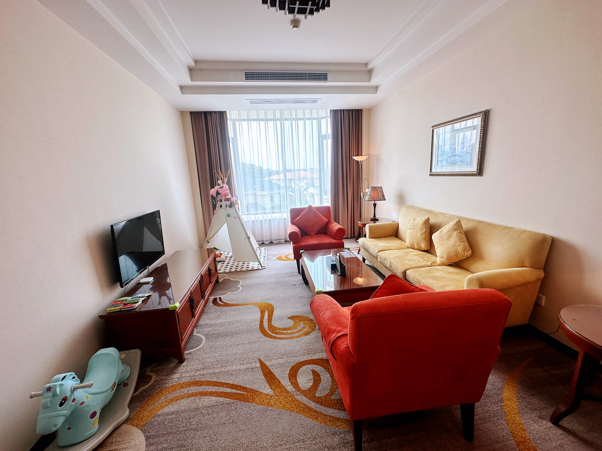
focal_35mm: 14
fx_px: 243
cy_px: 226
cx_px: 301
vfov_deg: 85.7
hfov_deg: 102.1
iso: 40
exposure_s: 1/100
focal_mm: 2.22
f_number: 2.2
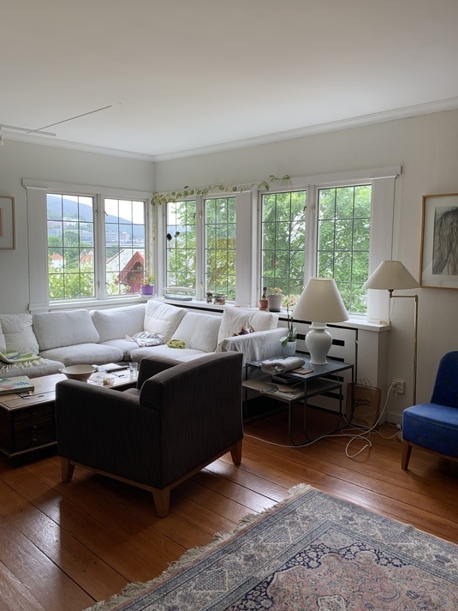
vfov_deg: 63.4
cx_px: 243
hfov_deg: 49.7
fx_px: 494
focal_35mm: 28
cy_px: 297
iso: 50
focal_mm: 4.25
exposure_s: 1/121
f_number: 1.8
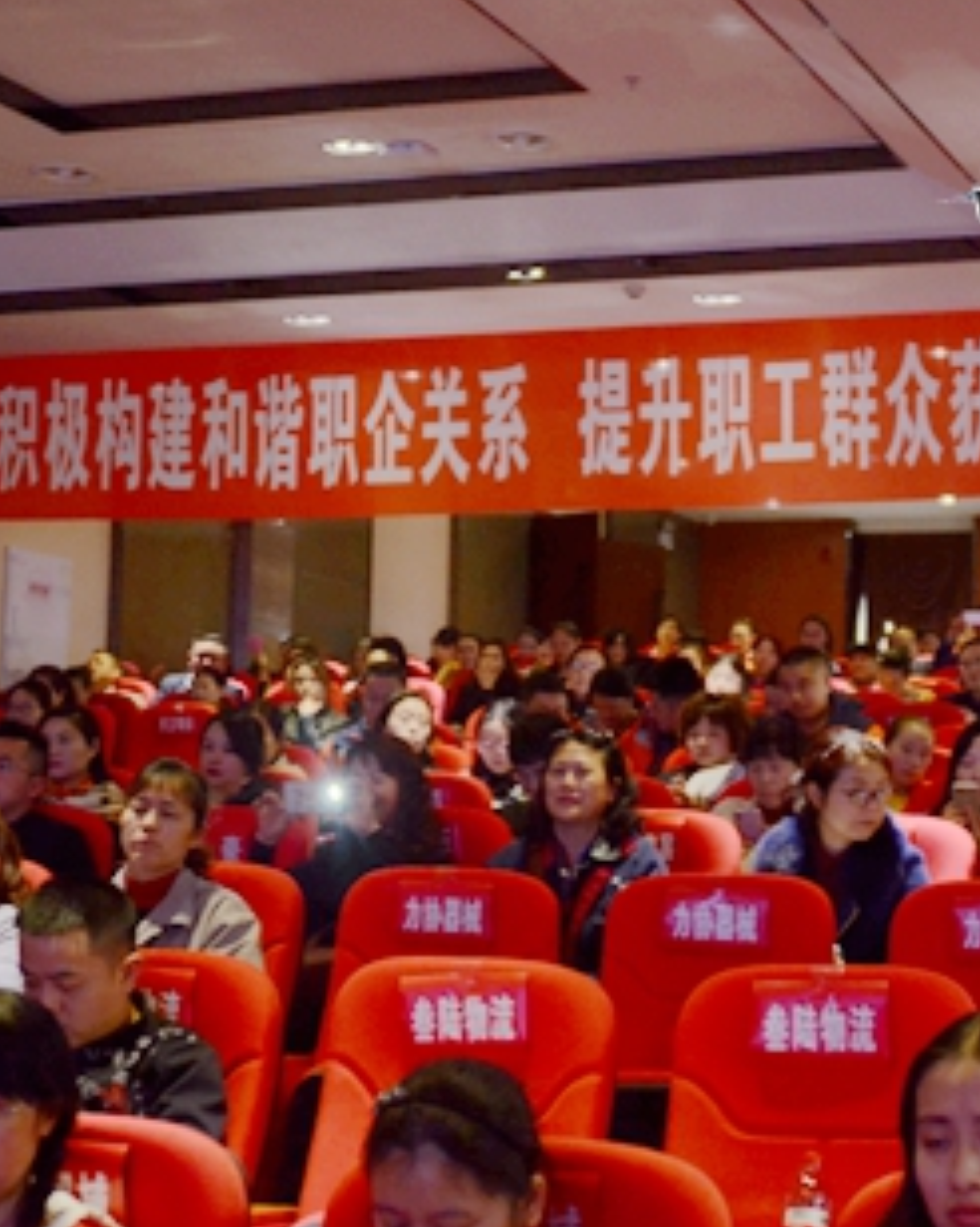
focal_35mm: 73
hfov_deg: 20.8
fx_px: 2649
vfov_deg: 26.1
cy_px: 619
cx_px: 701
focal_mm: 32
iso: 800
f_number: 3.8
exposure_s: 1/125
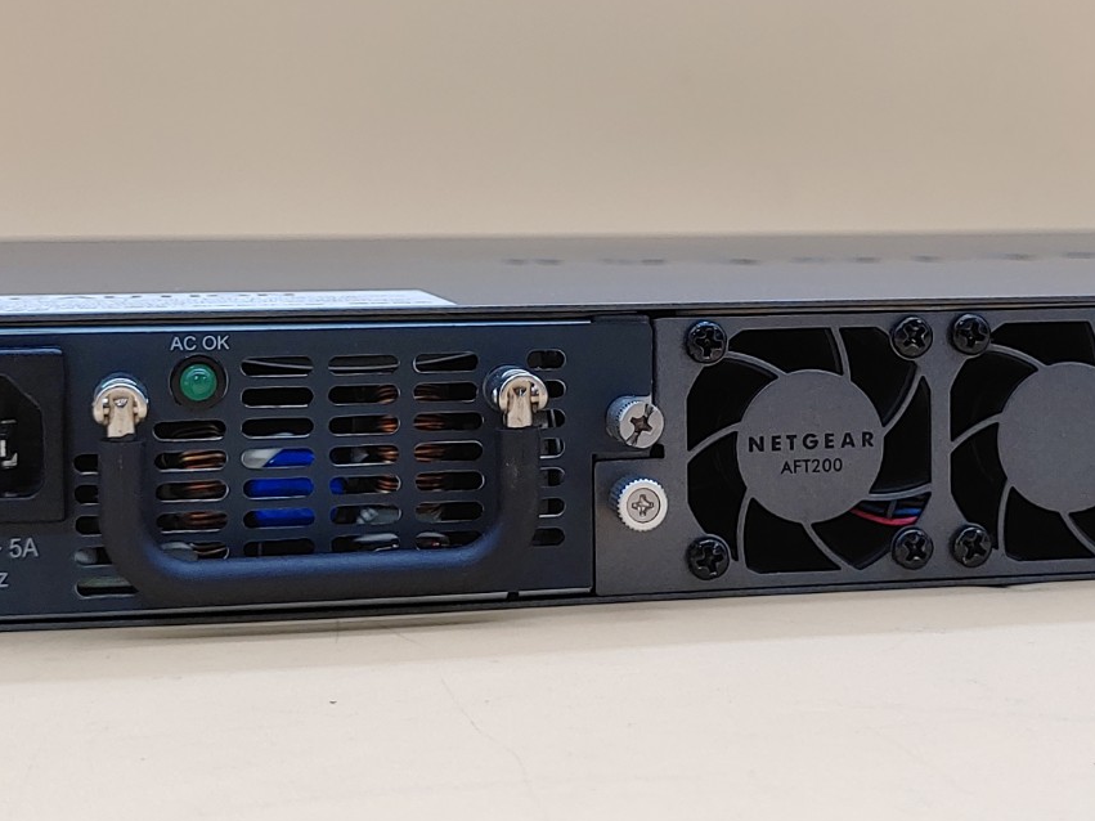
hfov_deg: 29.4
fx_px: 2087
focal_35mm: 66
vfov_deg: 22.2
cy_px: 329
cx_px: 596
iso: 50
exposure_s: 1/67
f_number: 1.8
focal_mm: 4.36
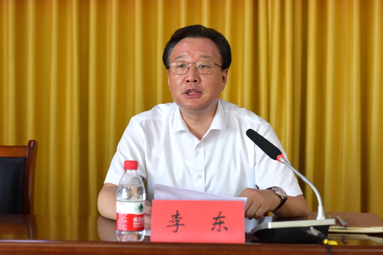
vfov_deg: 22.6
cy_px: 128
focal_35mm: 60
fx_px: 638
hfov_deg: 33.4
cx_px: 192
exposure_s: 1/125
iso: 1600
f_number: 4
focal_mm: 60
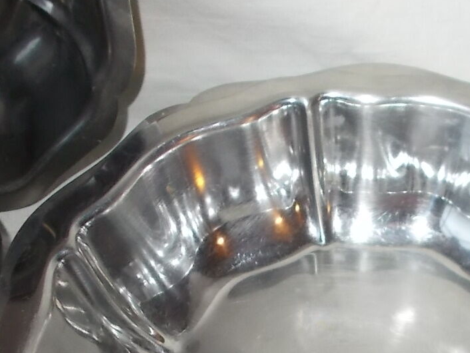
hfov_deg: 31.9
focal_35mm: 59
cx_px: 373
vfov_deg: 23.5
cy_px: 370
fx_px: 801
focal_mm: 4.6
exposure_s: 1/25
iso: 200
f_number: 3.2
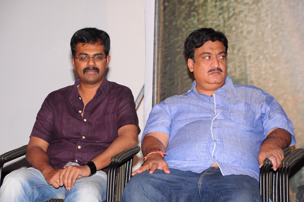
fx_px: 1075
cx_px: 152
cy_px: 101
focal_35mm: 128
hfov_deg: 16.1
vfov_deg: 10.7
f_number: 5.6
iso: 640
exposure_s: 1/125
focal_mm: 85
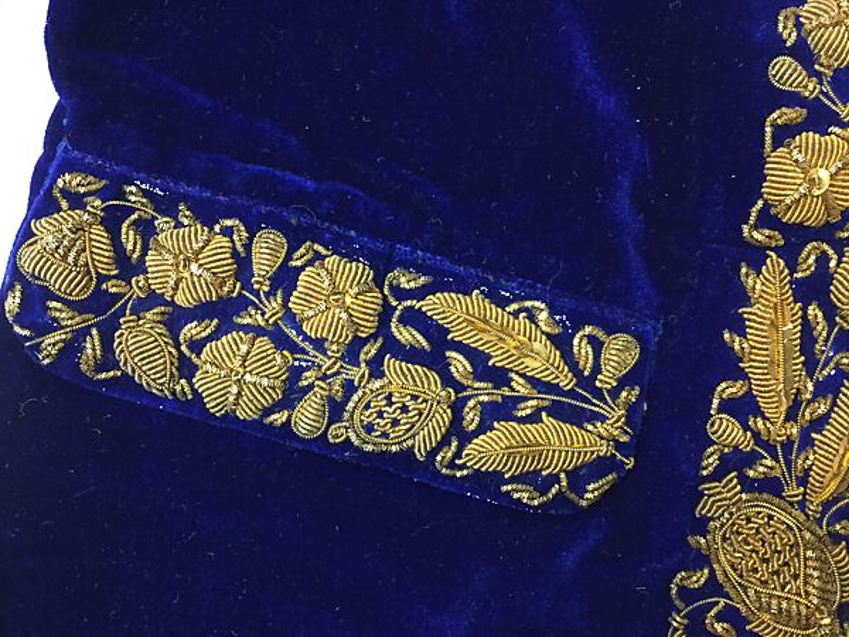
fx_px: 760
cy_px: 318
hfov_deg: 58.4
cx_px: 424
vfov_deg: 45.4
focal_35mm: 31
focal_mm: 3.3
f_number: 2.4
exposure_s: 1/30
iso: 160
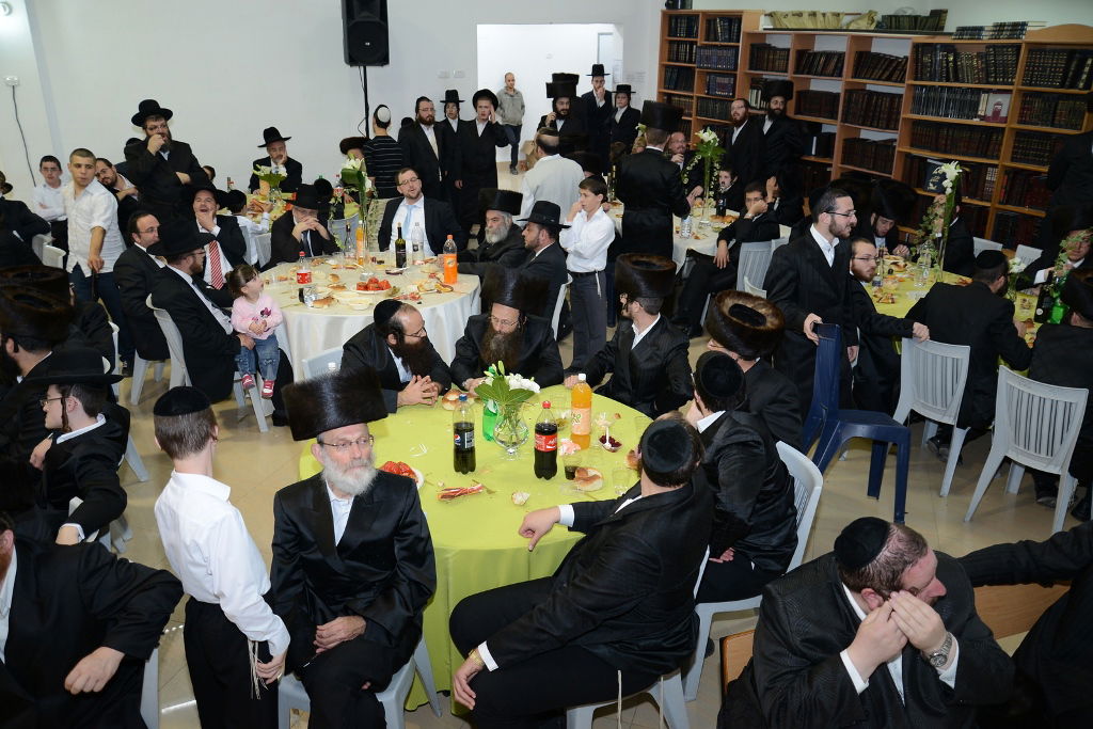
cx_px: 546
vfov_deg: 41.1
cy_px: 364
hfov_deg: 58.7
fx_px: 972
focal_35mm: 32
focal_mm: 32
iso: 800
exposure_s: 1/160
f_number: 4
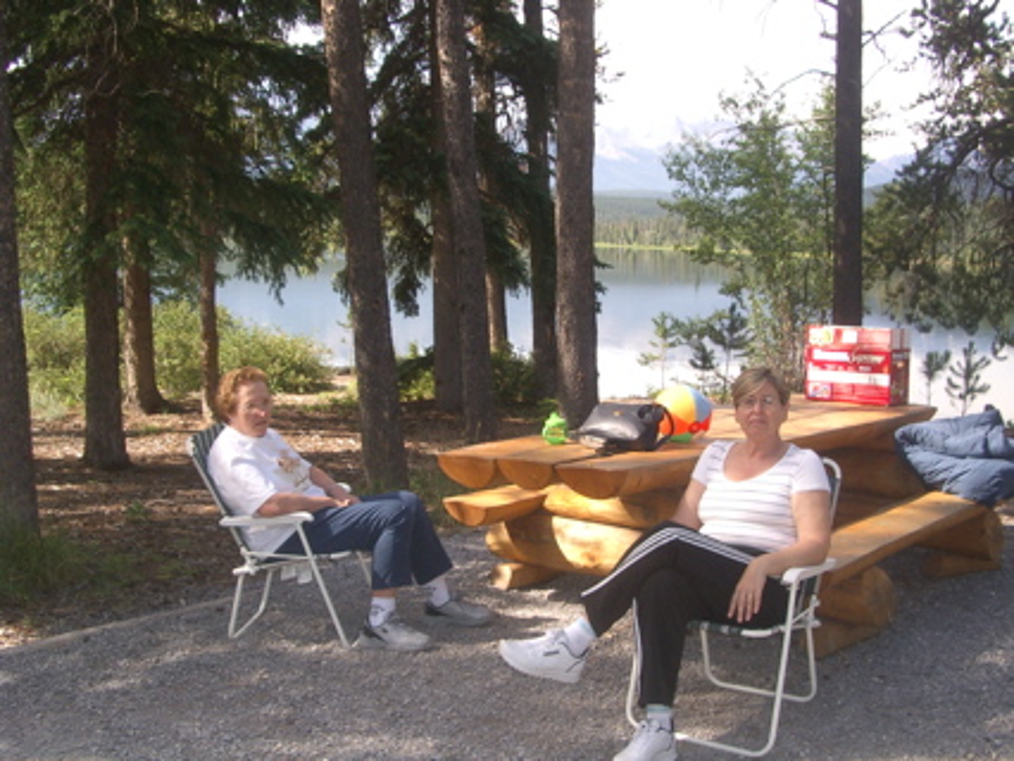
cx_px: 507
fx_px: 1202
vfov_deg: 35.2
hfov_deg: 45.8
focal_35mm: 41
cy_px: 380
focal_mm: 6.8
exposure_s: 1/640
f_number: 2.8
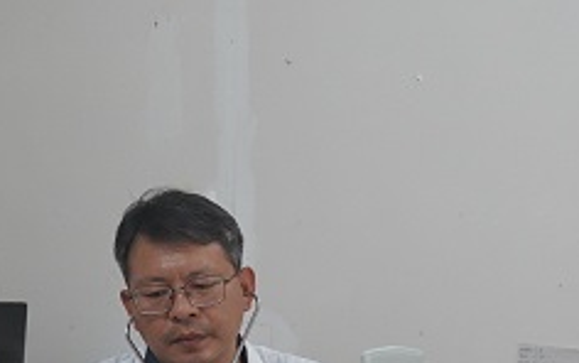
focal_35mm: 91
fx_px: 1437
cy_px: 396
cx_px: 321
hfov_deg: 22.8
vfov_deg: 14.1
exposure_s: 1/160
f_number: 4
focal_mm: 33
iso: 5000
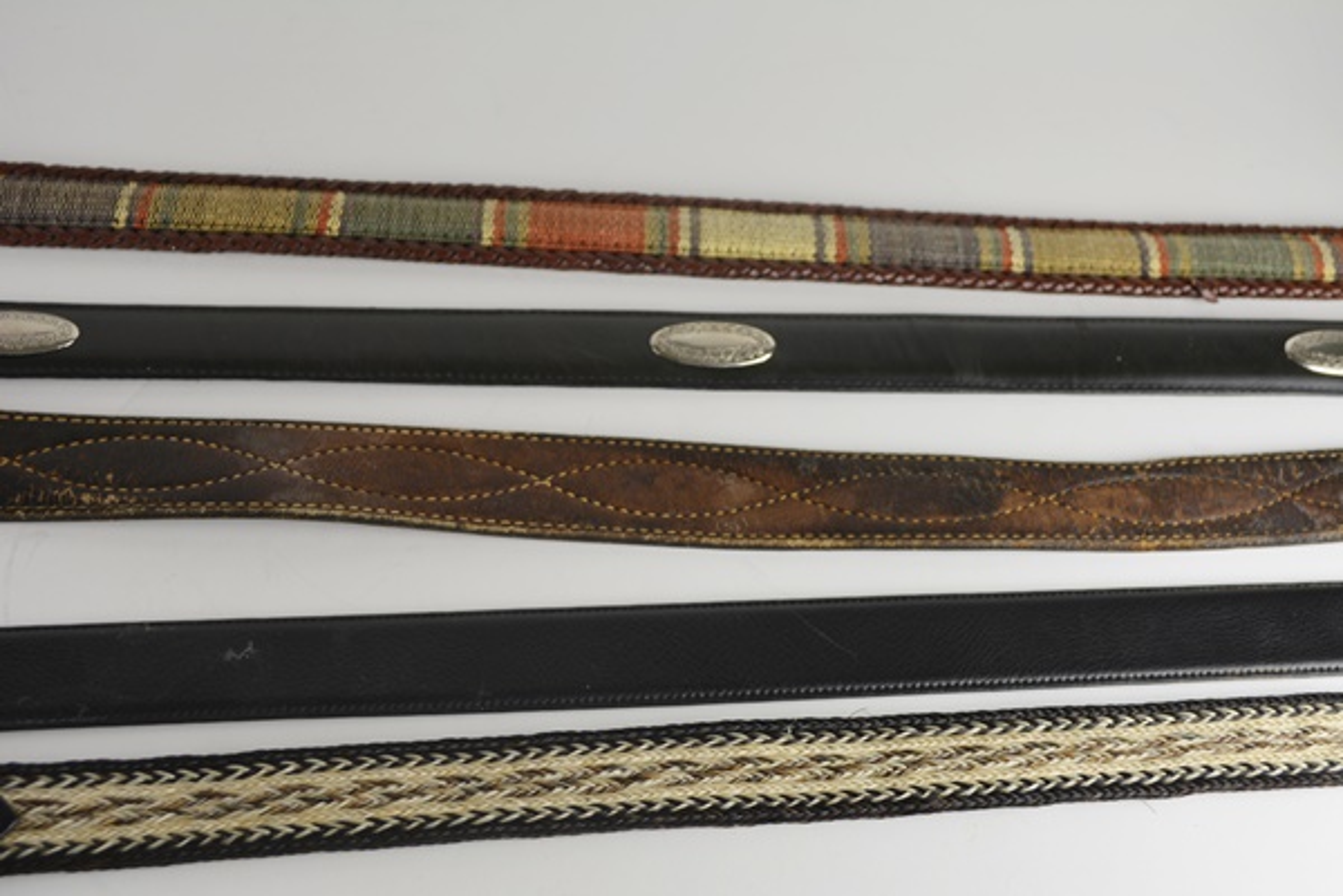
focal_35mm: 48
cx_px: 672
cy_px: 448
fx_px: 1791
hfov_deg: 41.1
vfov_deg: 28.1
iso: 250
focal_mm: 32
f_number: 5.6
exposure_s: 1/125
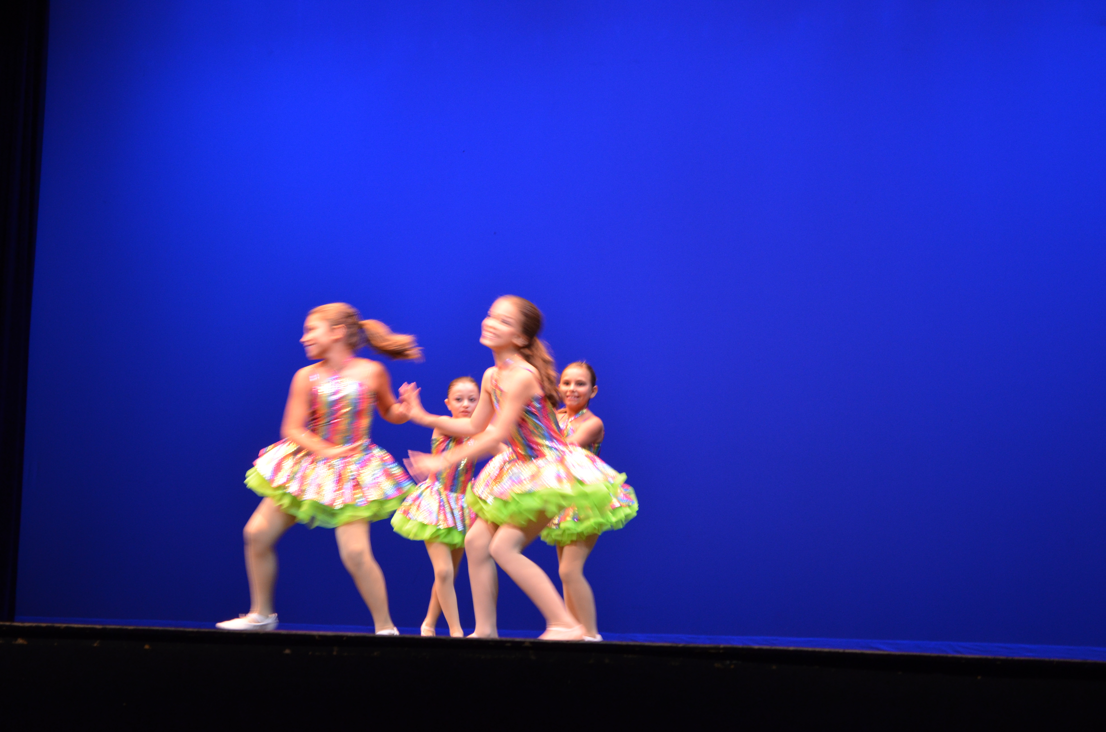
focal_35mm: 82
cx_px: 553
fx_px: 2529
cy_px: 366
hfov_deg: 24.7
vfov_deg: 16.5
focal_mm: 55
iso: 800
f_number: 5.6
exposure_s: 1/40
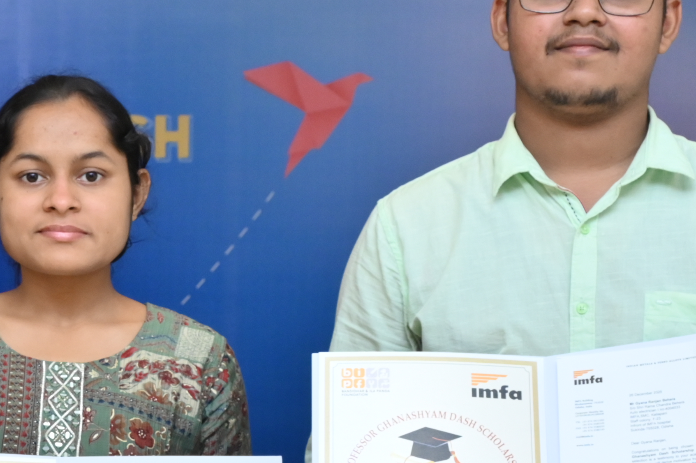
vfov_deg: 10.8
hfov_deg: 15.5
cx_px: -245
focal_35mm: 125
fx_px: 2415
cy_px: 475
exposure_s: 1/250
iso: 1250
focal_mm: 35
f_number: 5.6
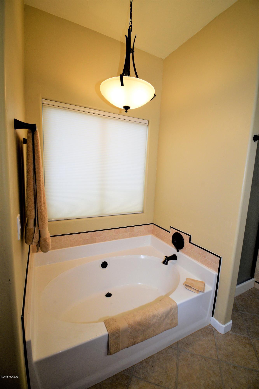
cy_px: 194
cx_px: 130
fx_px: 162
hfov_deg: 77.3
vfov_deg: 100.4
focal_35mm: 15
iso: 560
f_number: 5.6
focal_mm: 10
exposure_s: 1/125
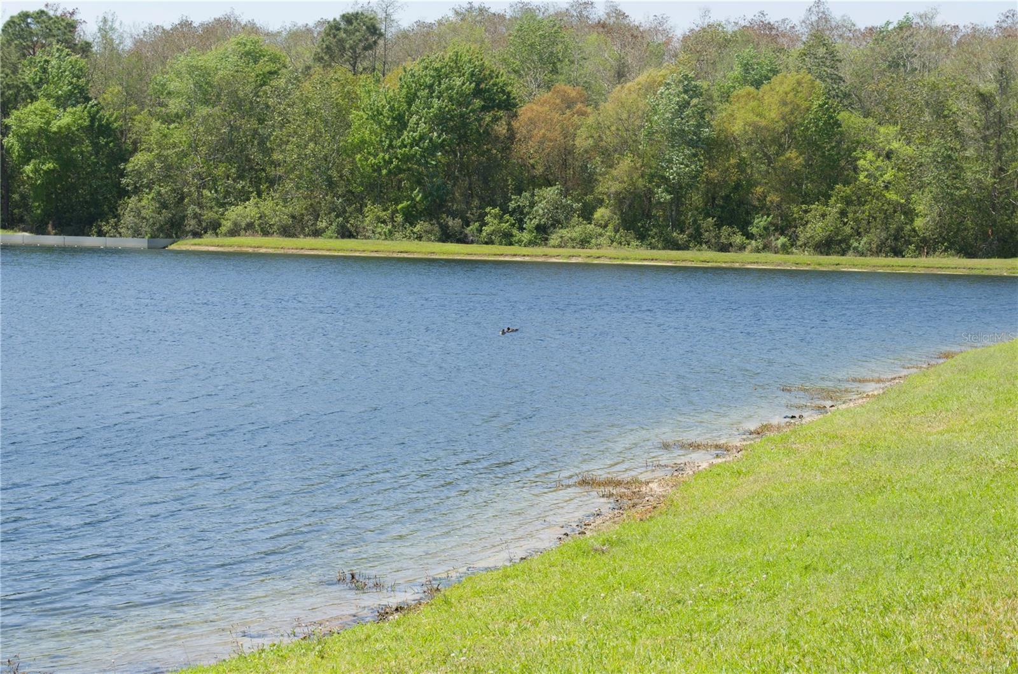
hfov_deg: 24.7
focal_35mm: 82
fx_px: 2328
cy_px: 337
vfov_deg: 16.5
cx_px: 509
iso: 200
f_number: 8
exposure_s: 1/250
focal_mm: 55
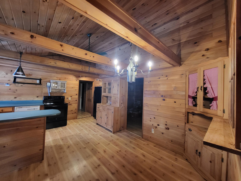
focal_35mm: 13
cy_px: 90
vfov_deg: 89.9
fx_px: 91
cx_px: 120
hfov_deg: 106.2
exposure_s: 1/30
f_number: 2.2
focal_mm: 1.74
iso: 500
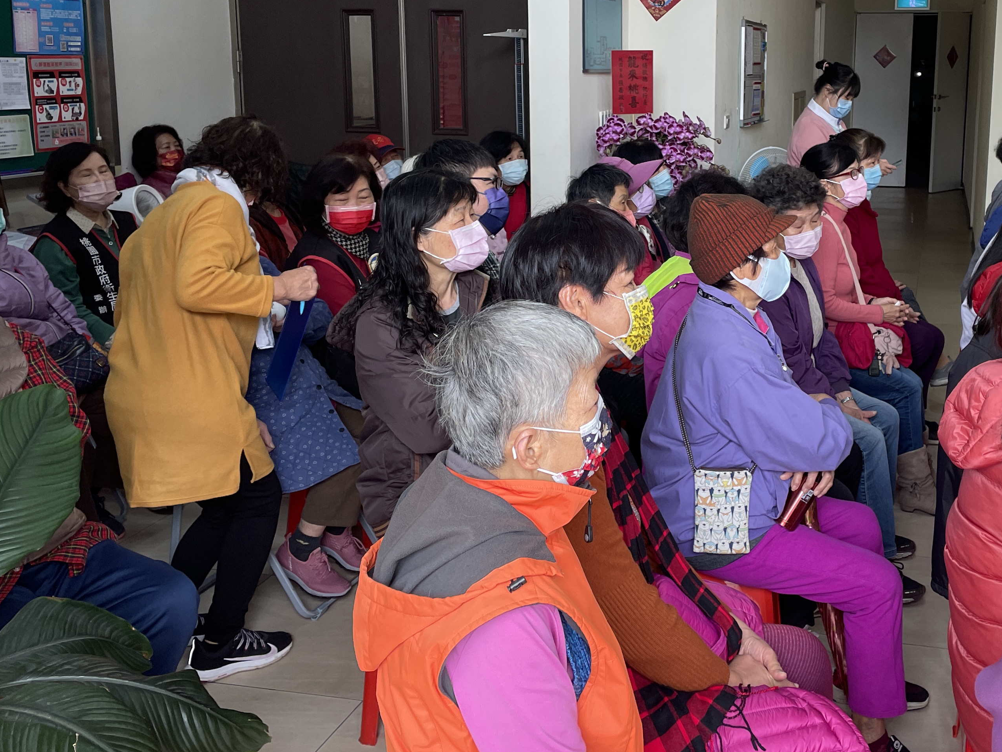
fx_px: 1187
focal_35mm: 41
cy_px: 281
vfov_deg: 34.9
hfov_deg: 45.0
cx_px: 681
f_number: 1.6
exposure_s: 1/120
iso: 100
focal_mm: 4.2
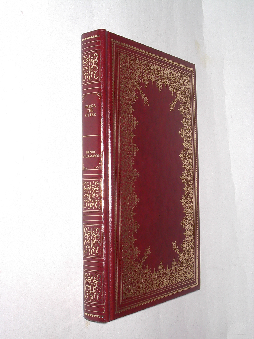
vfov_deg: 36.8
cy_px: 170
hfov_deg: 28.0
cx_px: 127
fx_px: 509
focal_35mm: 52
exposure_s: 1/60
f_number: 5.5
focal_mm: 7.8
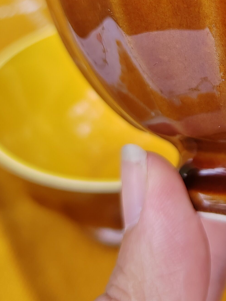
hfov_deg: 16.5
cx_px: 299
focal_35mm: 84
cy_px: -2
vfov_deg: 22.4
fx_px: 732
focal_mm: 5.52
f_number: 1.9
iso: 100
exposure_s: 1/370
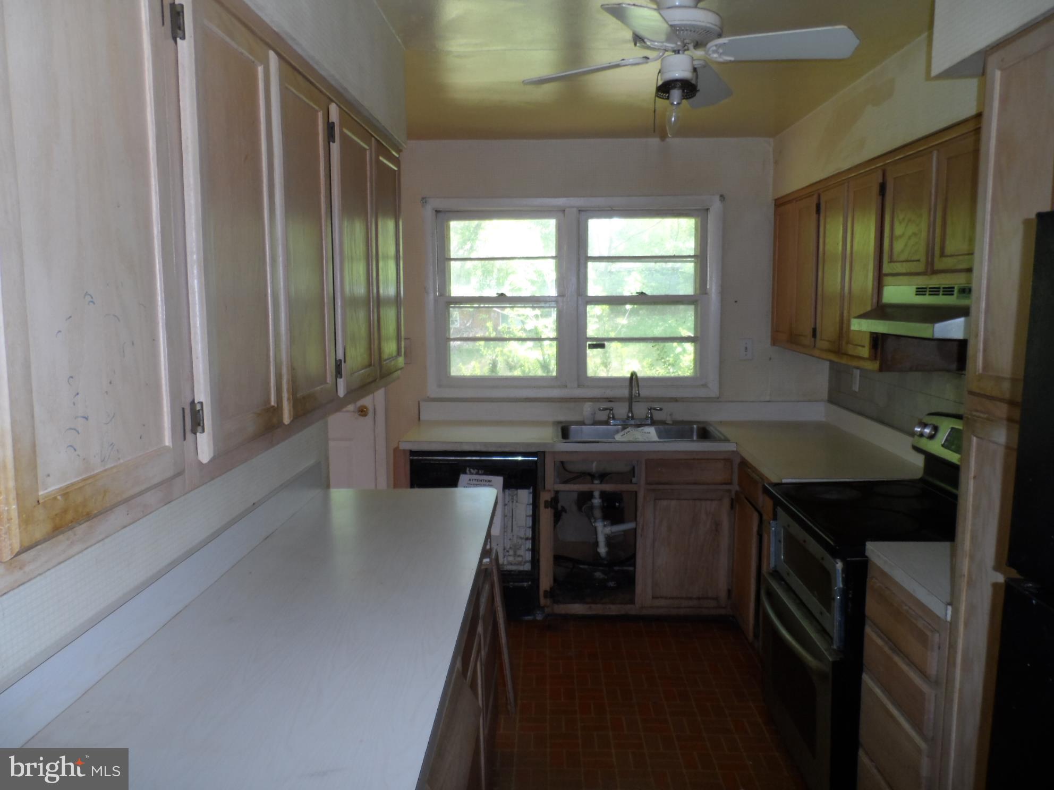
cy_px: 395
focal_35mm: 24
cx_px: 527
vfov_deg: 56.8
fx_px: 731
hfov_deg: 71.6
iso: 100
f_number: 3.2
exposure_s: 1/30
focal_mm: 4
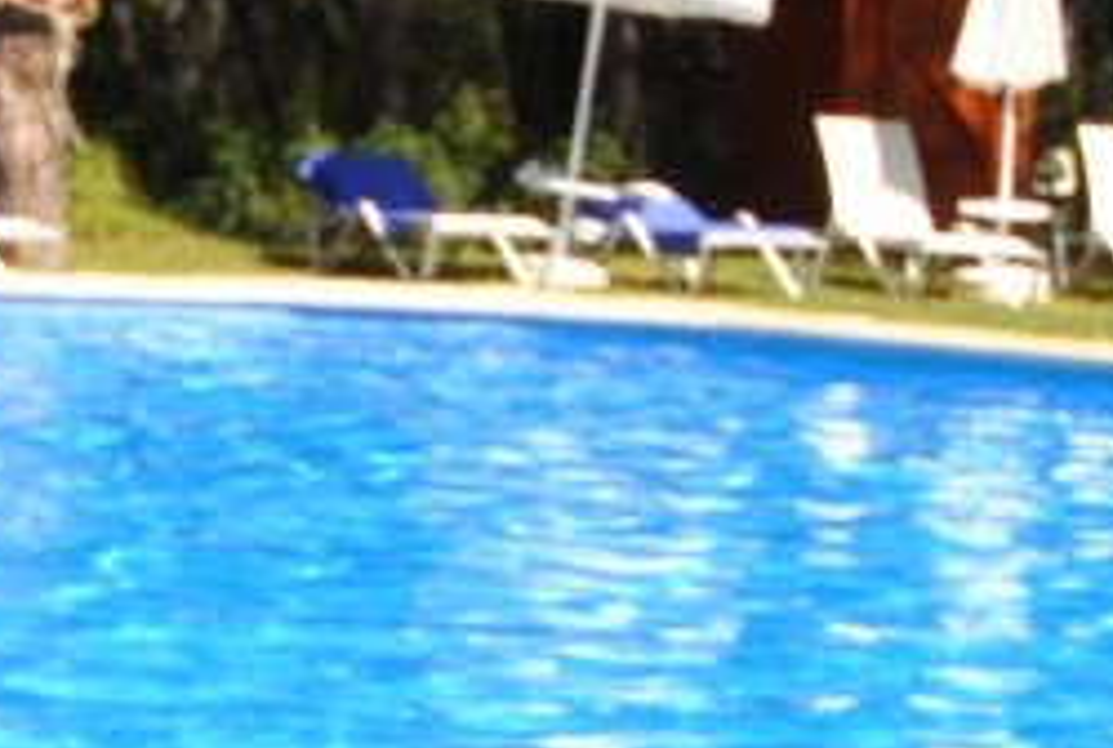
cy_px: 410
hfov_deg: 12.3
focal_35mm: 165
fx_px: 5113
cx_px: 65
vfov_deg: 8.4
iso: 100
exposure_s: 1/200
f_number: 7.1
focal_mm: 24
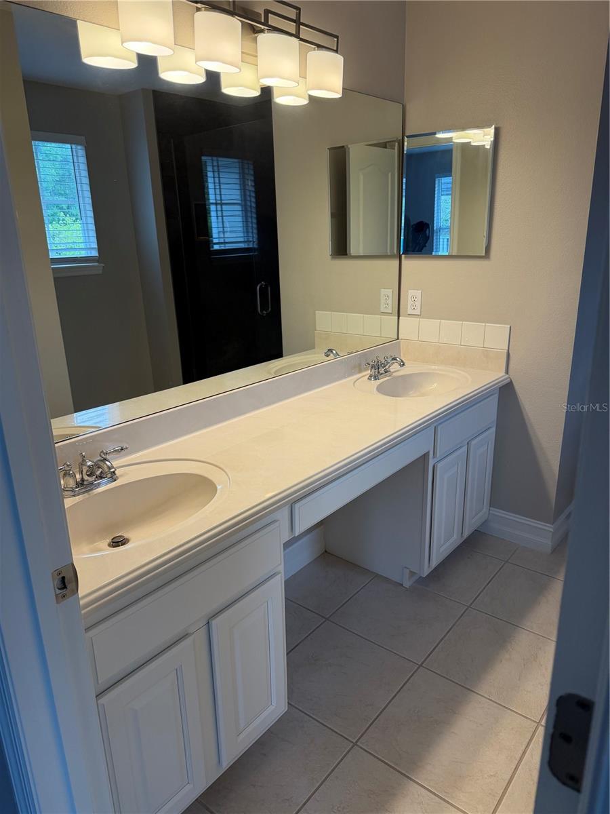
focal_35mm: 24
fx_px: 564
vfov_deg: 71.6
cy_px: 407
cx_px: 305
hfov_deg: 56.8
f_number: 1.78
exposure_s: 1/209
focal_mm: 6.76
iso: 125
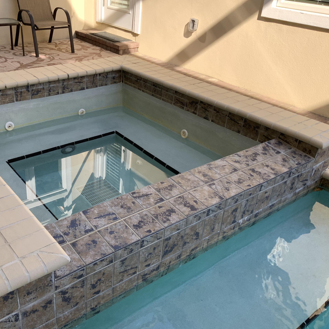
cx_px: 115
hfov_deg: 46.6
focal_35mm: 35
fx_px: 376
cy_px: 162
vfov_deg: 47.2
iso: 16
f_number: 1.8
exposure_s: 1/194
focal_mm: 3
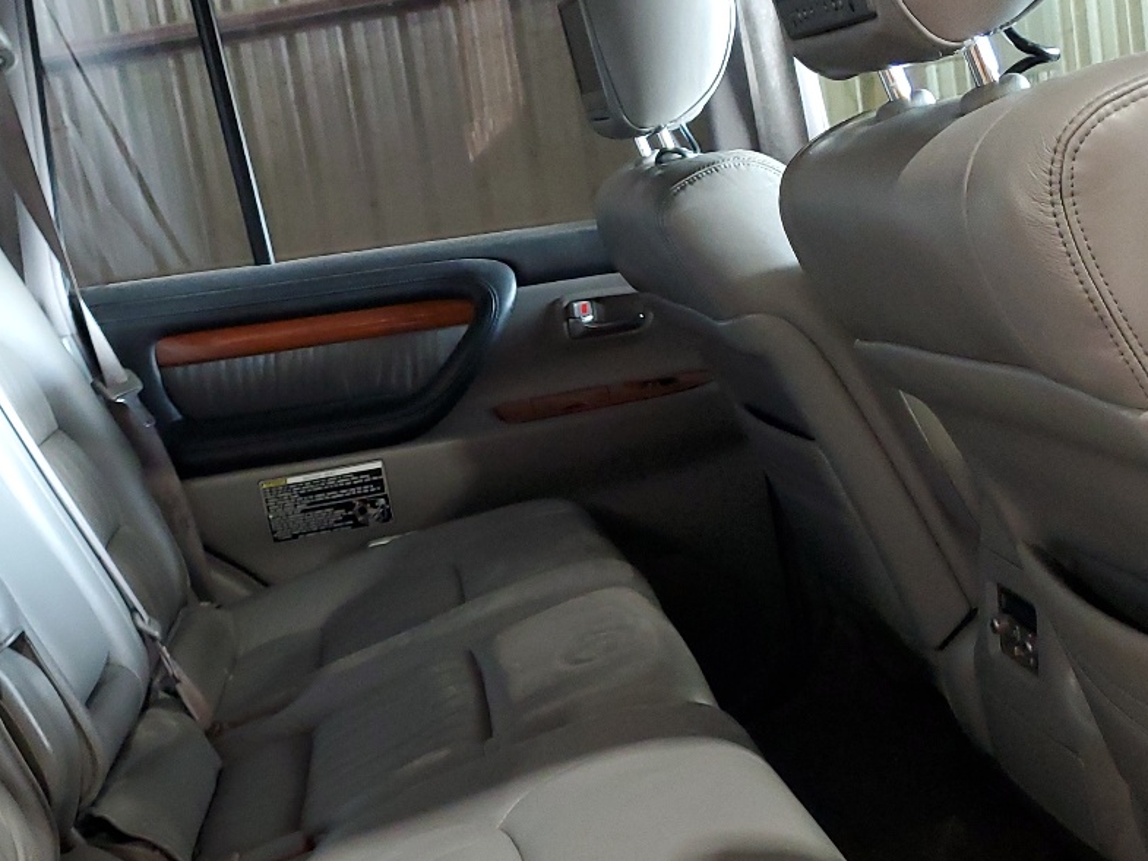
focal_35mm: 53
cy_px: 513
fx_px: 1758
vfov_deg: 27.5
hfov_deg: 35.8
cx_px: 370
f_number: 1.5
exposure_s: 1/40
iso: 282
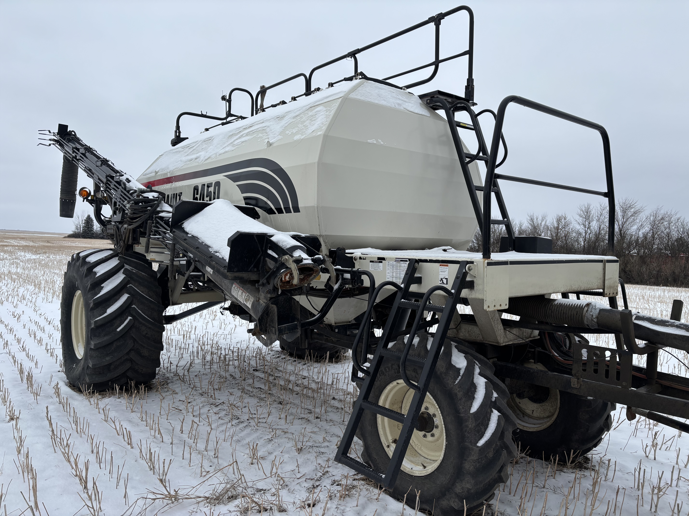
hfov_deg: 67.3
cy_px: 258
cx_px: 344
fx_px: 518
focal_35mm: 26
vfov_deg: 53.1
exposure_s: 1/1783
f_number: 1.6
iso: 50
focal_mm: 5.96
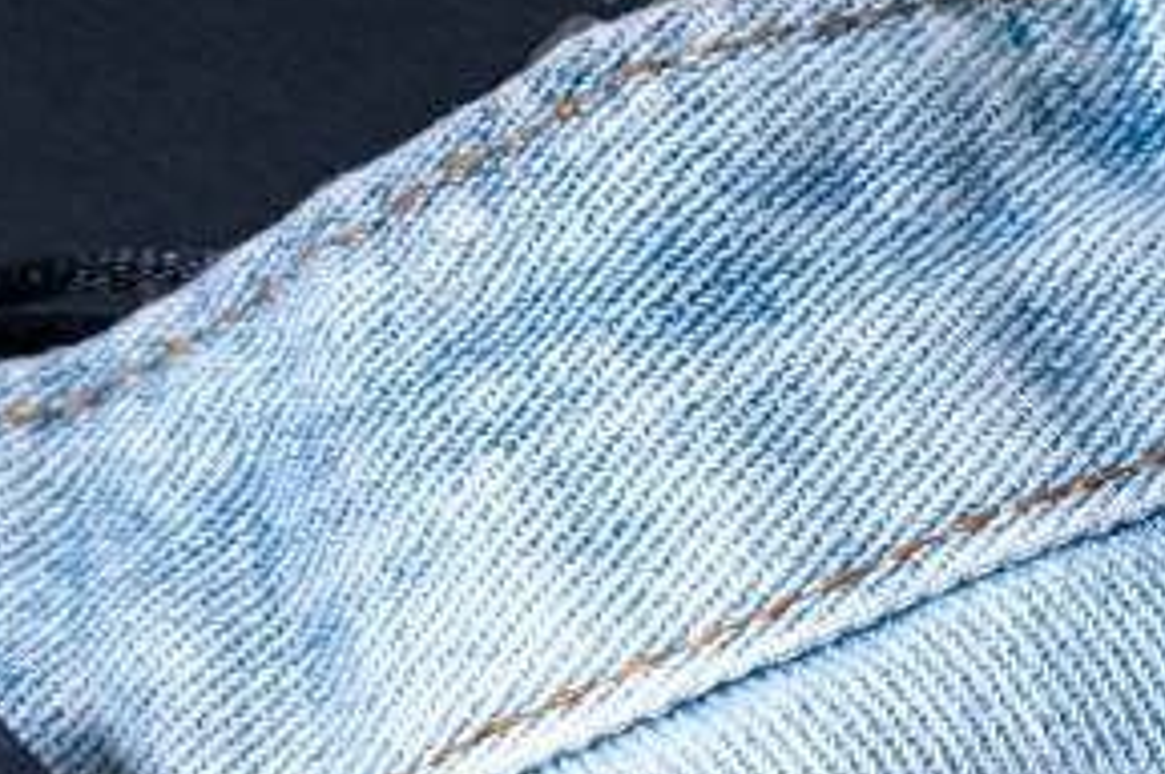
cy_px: 1352
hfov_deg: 5.2
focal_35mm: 392
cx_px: -113
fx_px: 12671
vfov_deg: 3.5
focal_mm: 58
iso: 250
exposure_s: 1/160
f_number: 5
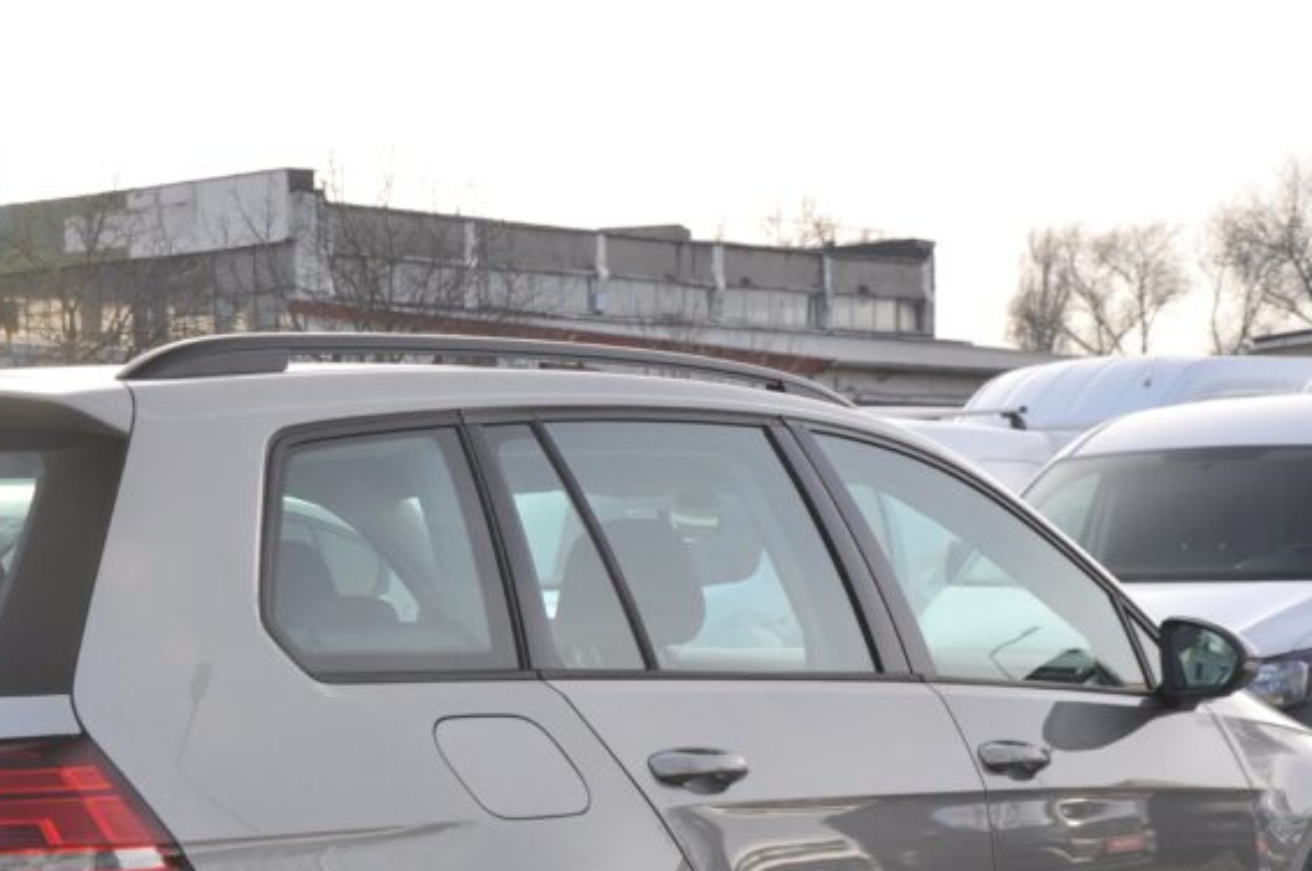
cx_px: 265
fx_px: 3166
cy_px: 748
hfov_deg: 23.1
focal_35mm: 87
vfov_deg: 15.5
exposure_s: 1/250
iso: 400
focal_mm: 32
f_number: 8
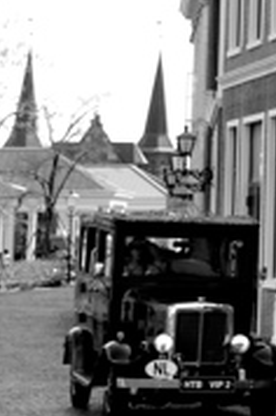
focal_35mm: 155
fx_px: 1789
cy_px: -395
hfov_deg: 8.0
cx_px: 711
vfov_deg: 11.9
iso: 100
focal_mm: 18
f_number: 3.5
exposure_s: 1/320
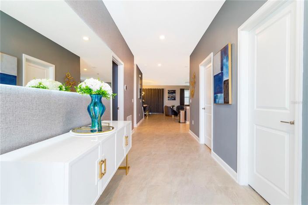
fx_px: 145
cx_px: 154
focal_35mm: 17
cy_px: 102
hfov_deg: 93.3
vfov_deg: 70.4
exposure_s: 1/13
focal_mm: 17
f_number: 8
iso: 800
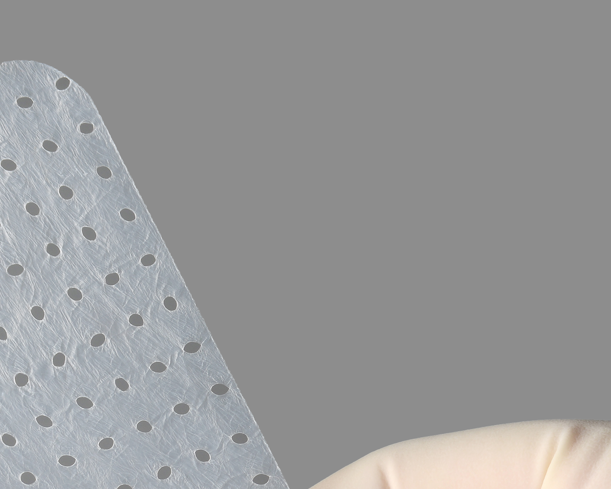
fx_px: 3146
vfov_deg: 8.8
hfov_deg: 11.1
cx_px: 284
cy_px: 521
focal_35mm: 174
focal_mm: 70
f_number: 16
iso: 50
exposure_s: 1/100
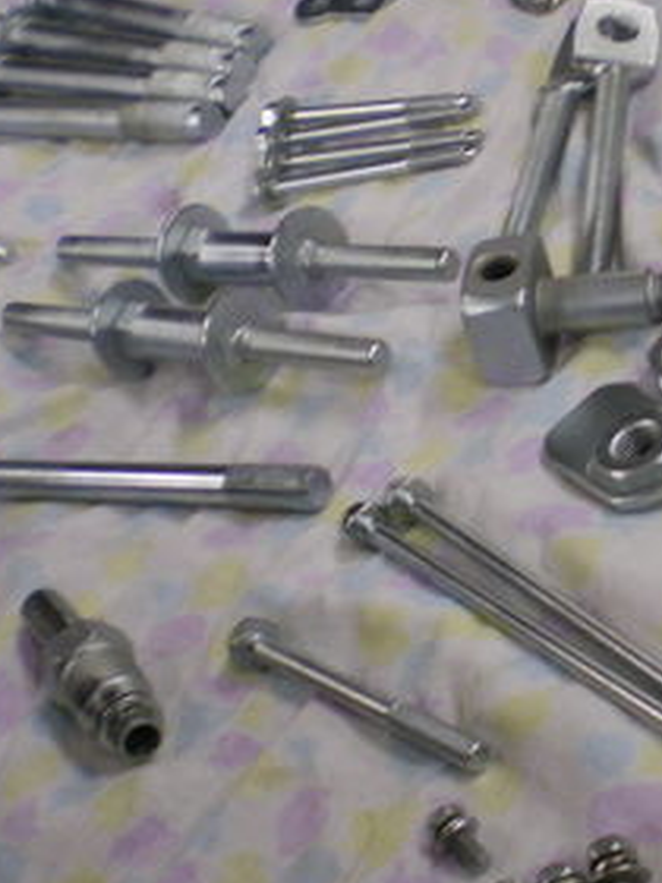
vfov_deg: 22.4
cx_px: 460
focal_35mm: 87
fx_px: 2218
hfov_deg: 16.9
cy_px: 312
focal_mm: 6.3
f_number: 3.1
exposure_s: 1/30
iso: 125
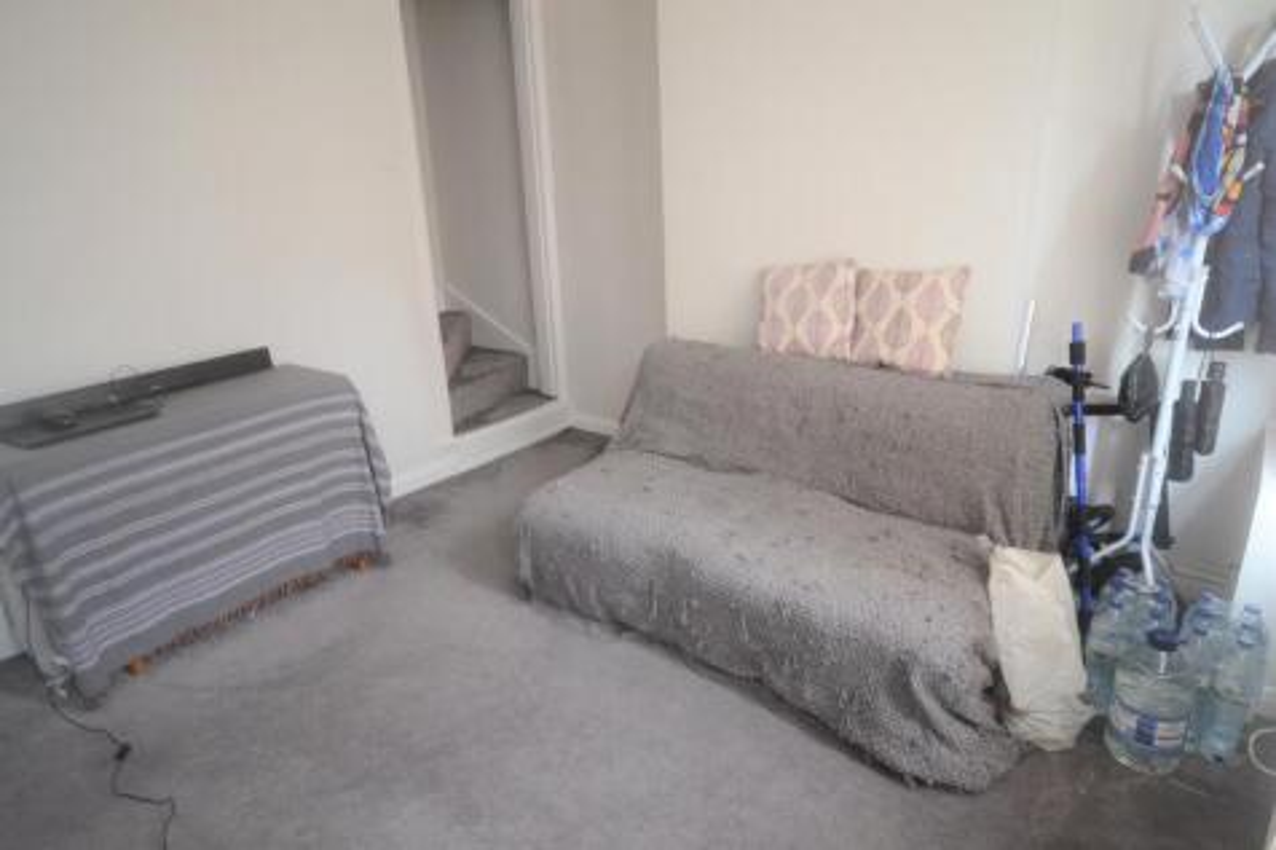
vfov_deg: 59.5
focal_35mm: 21
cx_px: 638
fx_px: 744
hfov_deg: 81.2
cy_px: 425
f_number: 4.8
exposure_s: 1/13
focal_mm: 14
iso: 1600
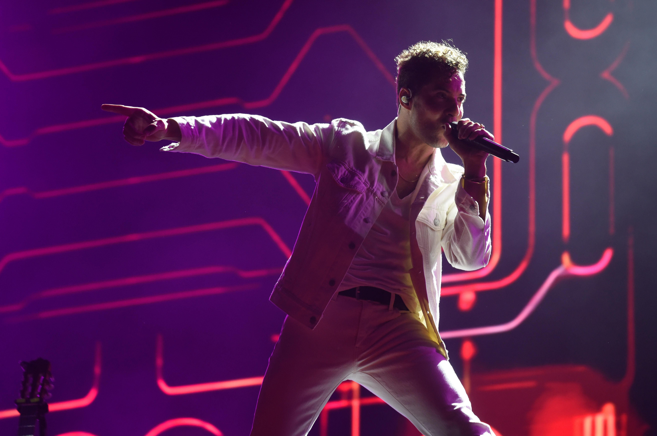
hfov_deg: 11.8
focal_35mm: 175
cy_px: 218
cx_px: 328
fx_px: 3187
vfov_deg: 7.8
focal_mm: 175
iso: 2000
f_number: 4
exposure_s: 1/400
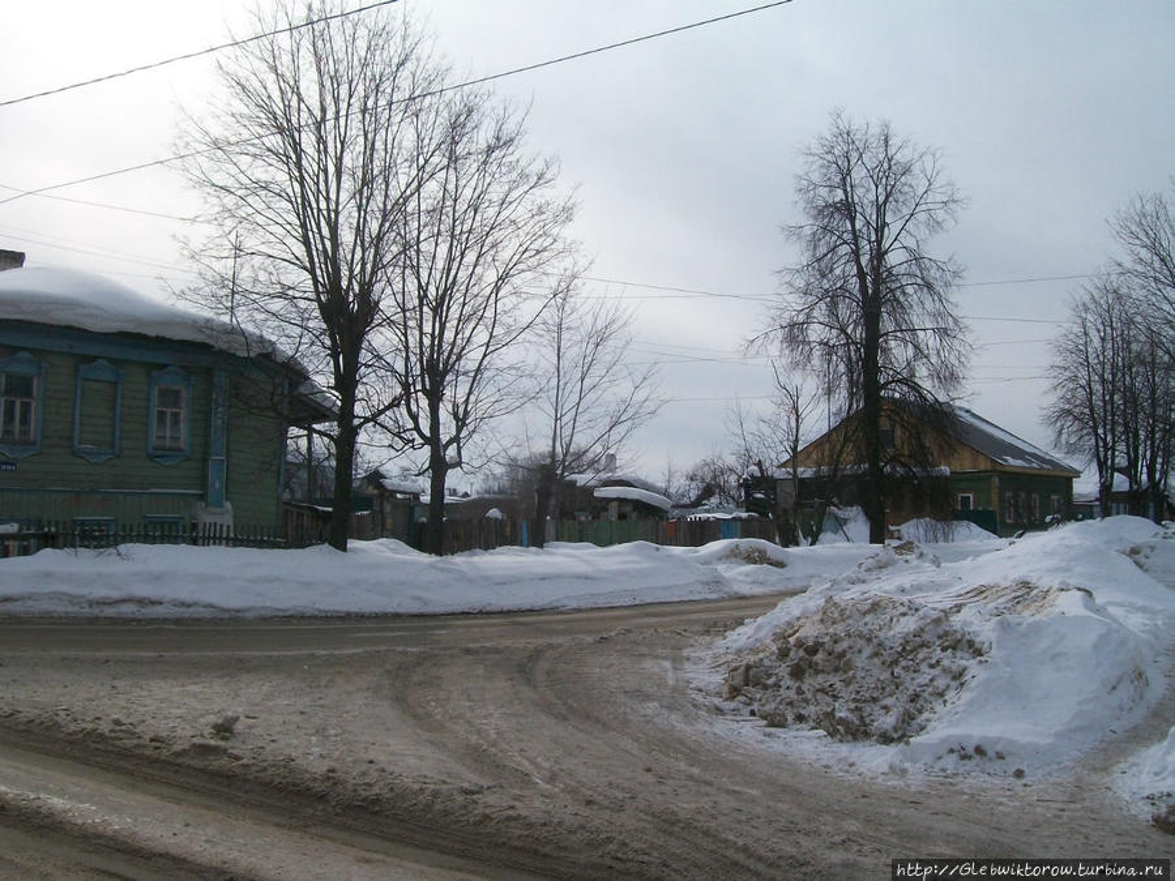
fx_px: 1222
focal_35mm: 36
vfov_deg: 39.7
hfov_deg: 51.4
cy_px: 440
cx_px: 588
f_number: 4.8
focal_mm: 6
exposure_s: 1/1000
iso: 80
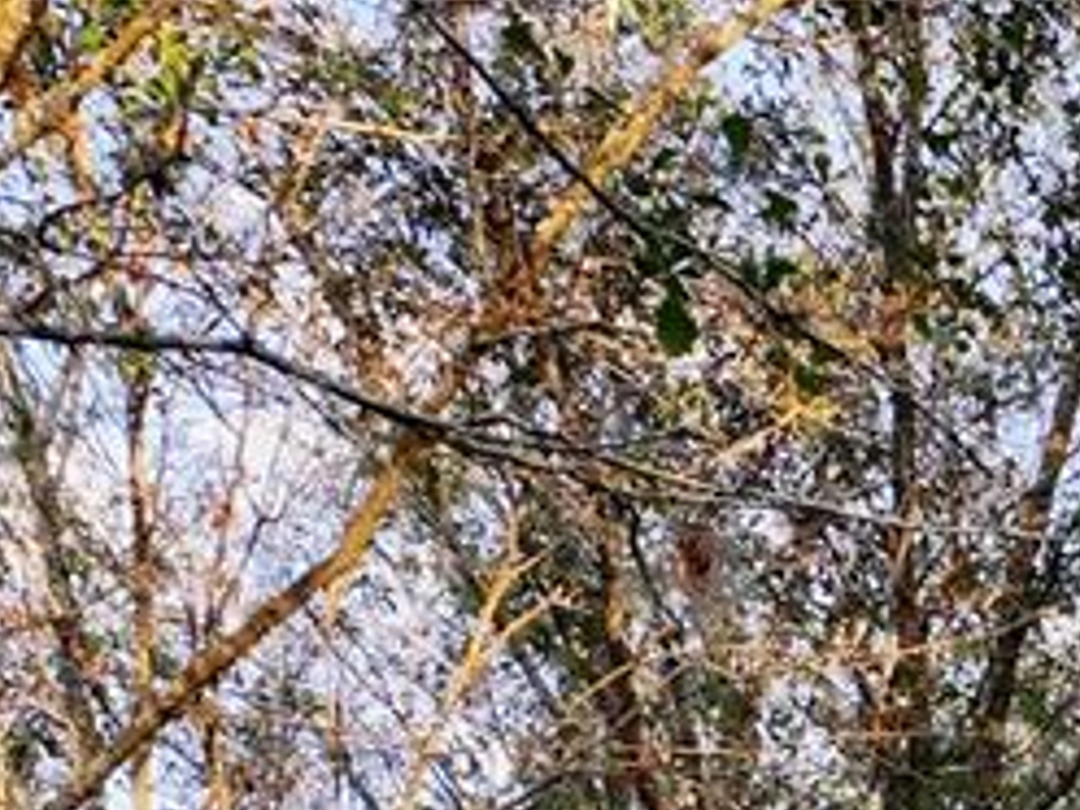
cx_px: 1929
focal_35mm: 99
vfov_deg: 12.9
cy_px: 1664
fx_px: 3089
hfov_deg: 16.6
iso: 210
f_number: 2.8
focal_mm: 12.29
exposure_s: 1/350
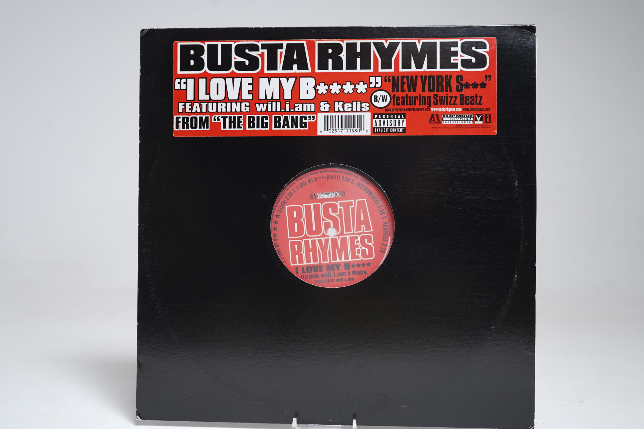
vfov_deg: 41.1
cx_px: 331
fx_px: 572
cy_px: 224
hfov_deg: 58.7
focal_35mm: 32
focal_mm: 30
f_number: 5
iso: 64
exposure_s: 1/3
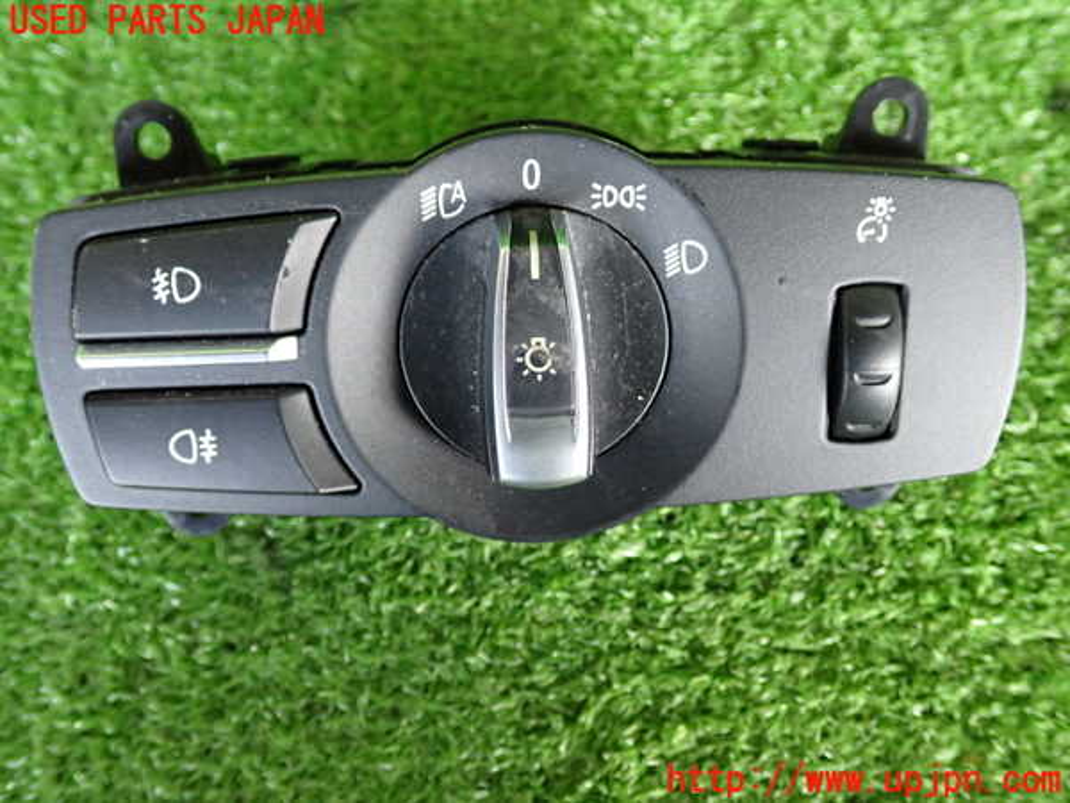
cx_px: 535
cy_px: 402
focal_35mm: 32
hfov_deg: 56.8
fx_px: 989
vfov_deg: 44.2
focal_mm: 5.79
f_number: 2.4
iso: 500
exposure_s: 1/30
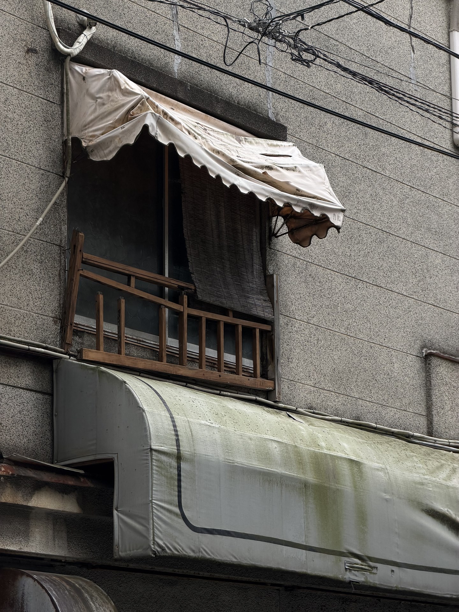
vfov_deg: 19.6
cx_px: 230
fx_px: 1768
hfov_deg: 14.8
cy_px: 306
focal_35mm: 100
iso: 50
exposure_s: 1/549
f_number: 2.8
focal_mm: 16.89
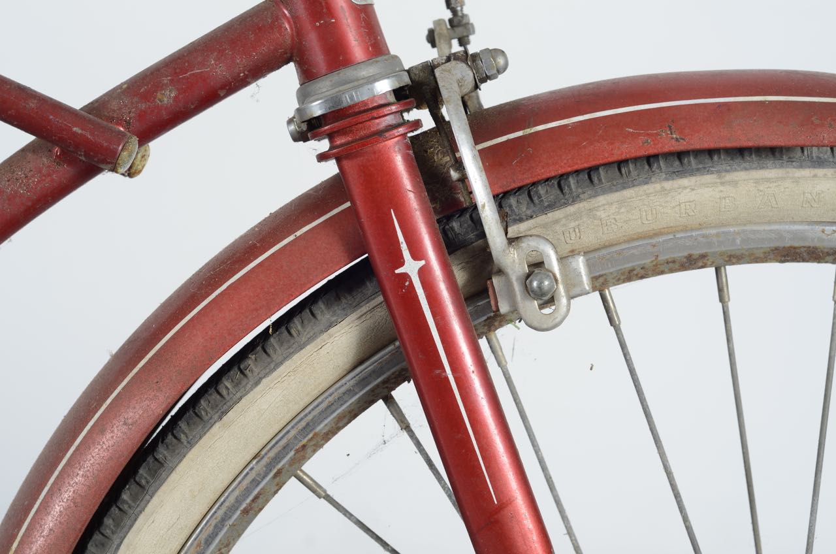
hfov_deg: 27.0
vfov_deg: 18.1
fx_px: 1738
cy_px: 277
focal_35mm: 75
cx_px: 418
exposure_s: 1/125
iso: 100
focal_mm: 50
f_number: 5.6
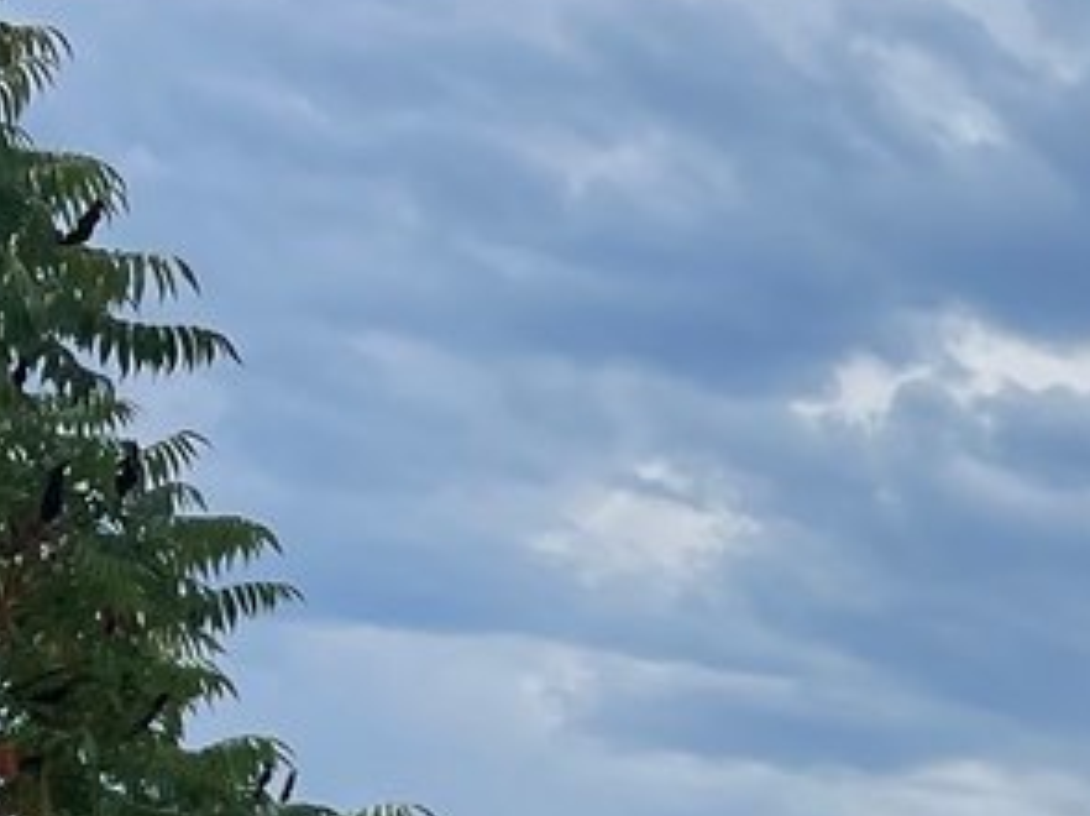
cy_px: 1396
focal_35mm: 134
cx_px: 1837
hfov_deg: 13.5
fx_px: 4216
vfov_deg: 10.5
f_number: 1.6
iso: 32
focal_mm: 4.2
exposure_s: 1/3205
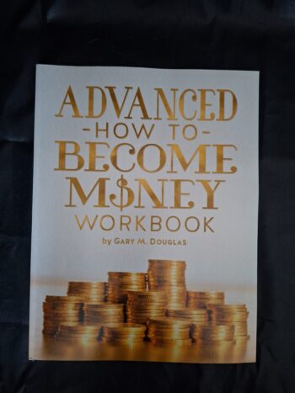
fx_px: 261
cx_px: 148
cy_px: 196
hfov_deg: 58.9
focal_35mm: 23
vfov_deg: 73.9
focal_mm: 5.54
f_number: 1.8
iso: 1250
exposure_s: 1/20
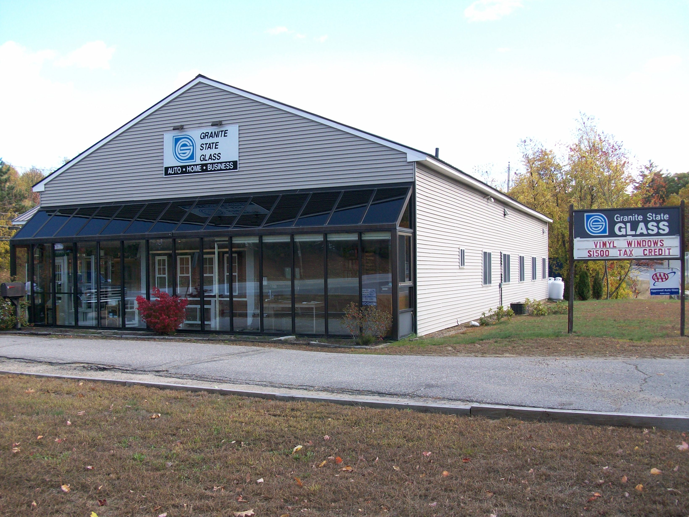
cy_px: 258
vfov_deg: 41.8
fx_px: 677
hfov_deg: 54.0
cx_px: 344
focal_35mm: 34
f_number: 2.8
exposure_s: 1/263
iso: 64
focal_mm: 5.7
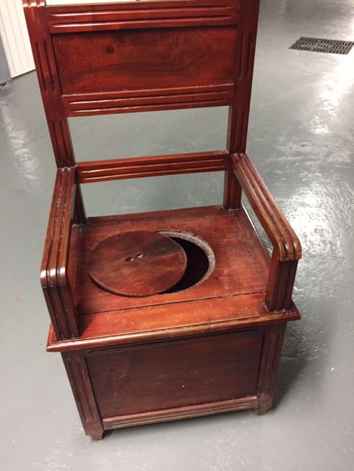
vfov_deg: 61.7
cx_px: 177
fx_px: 395
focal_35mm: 29
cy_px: 236
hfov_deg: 48.2
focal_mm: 4.15
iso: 320
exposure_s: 1/33
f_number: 2.2
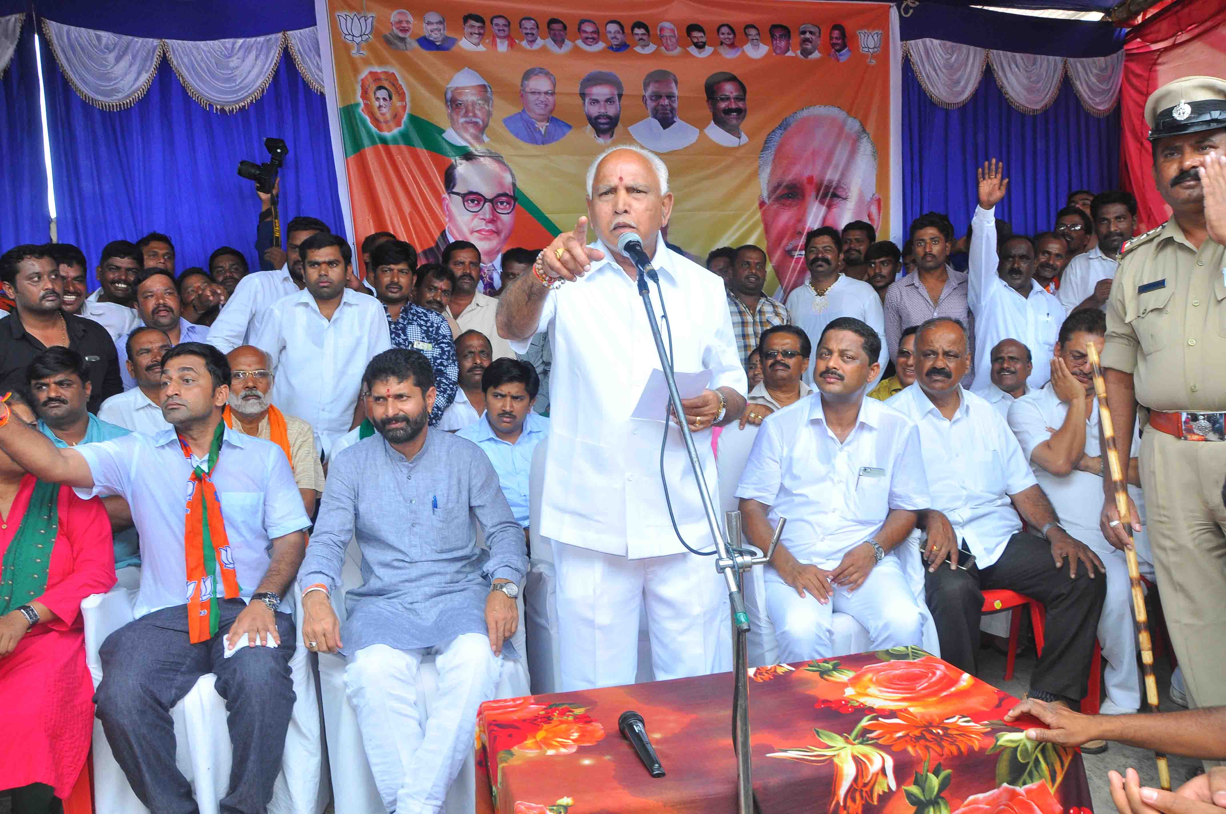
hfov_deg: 67.4
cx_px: 613
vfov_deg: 47.8
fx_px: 918
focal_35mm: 27
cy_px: 407
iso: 500
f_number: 9
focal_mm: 18
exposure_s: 1/125
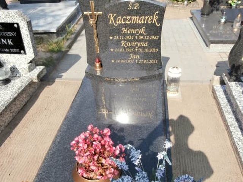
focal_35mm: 24
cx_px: 122
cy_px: 91
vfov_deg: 56.8
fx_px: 168
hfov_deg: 71.6
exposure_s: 1/800
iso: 100
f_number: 3
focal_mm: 4.2
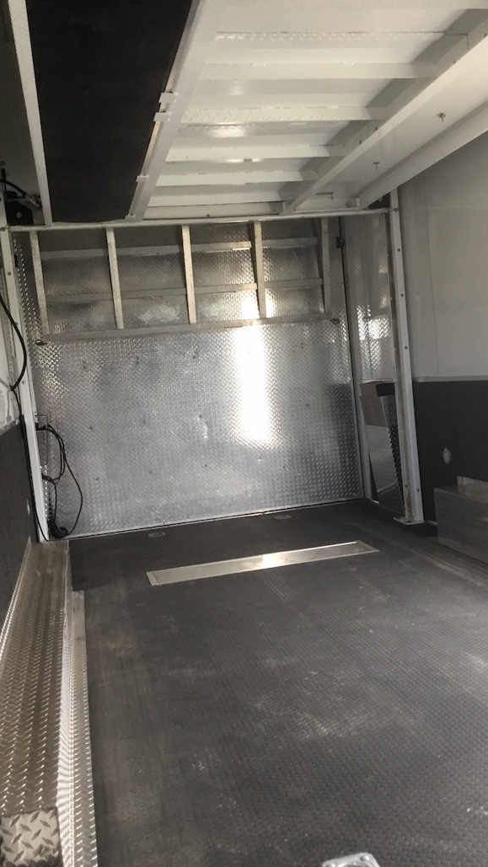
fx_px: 805
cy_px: 437
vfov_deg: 56.6
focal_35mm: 35
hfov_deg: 33.7
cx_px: 264
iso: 40
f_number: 2.4
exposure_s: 1/30
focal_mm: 3.3
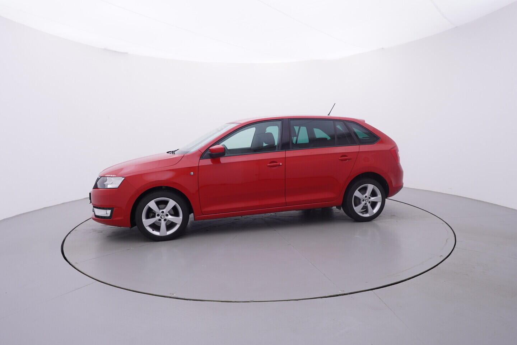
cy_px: 172
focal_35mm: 22
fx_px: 323
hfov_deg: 77.3
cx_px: 258
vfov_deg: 56.2
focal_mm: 15
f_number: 5
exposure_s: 1/80
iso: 200
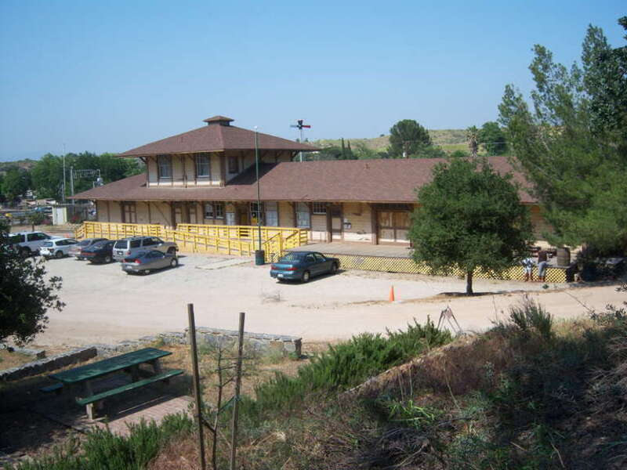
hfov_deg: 51.4
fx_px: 652
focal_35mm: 36
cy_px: 235
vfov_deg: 39.7
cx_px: 314
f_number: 4.8
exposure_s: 1/1000
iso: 80
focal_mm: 7.5
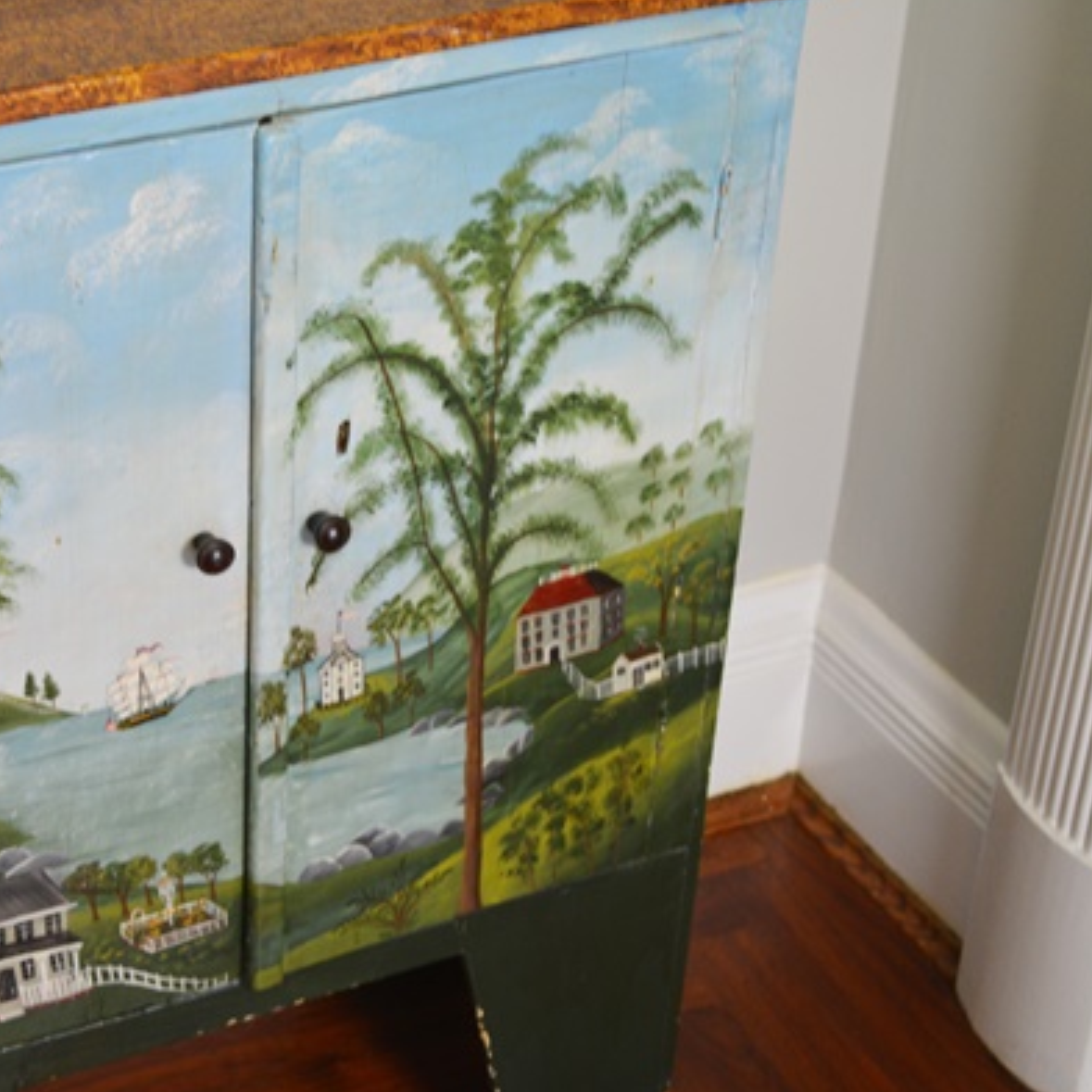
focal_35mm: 70
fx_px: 2498
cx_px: 272
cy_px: 542
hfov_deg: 24.4
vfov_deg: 24.7
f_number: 5
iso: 800
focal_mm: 36
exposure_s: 1/40
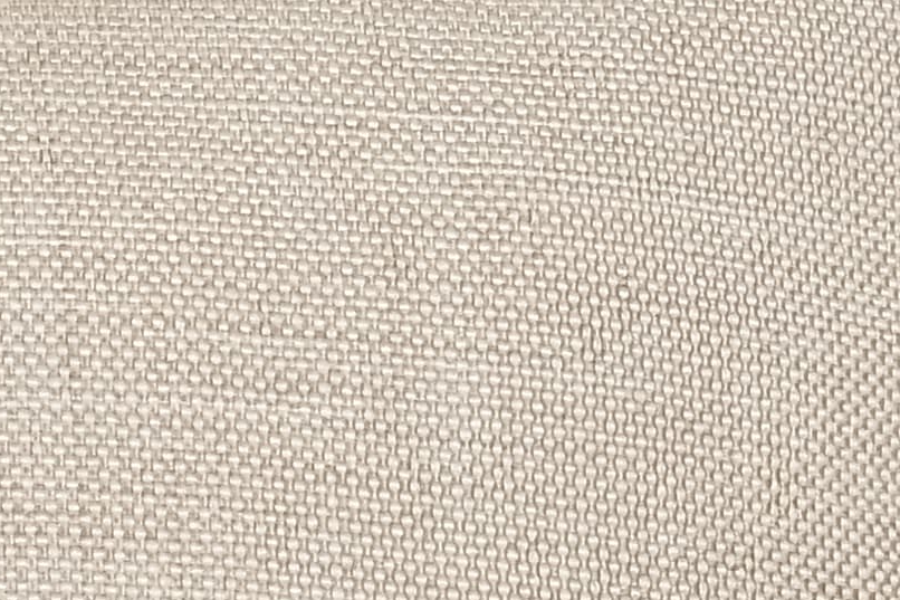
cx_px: -744
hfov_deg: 4.9
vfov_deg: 3.3
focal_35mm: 418
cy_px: 964
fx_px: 10447
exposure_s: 1/160
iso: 80
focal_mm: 35.8
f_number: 13
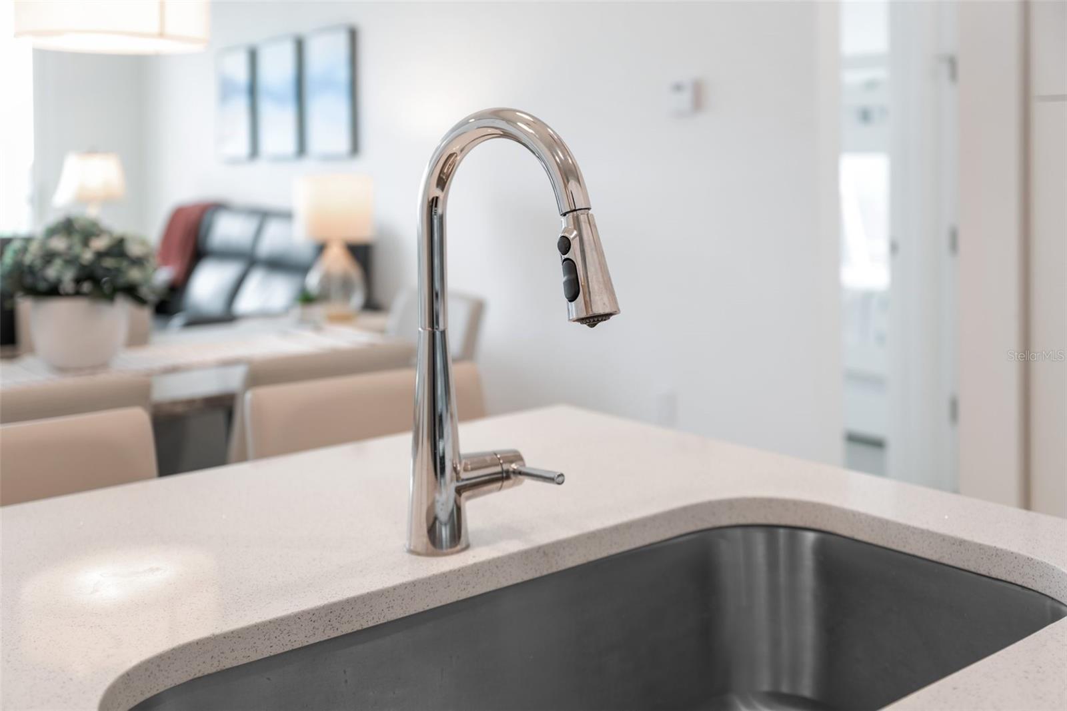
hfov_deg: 50.7
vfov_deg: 35.0
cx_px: 534
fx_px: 1126
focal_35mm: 38
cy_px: 356
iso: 32
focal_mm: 38
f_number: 2.8
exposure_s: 1/10
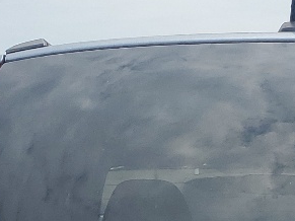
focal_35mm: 143
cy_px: 441
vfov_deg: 9.7
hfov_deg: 13.6
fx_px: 1218
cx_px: 309
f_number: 1.5
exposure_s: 1/3333
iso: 50
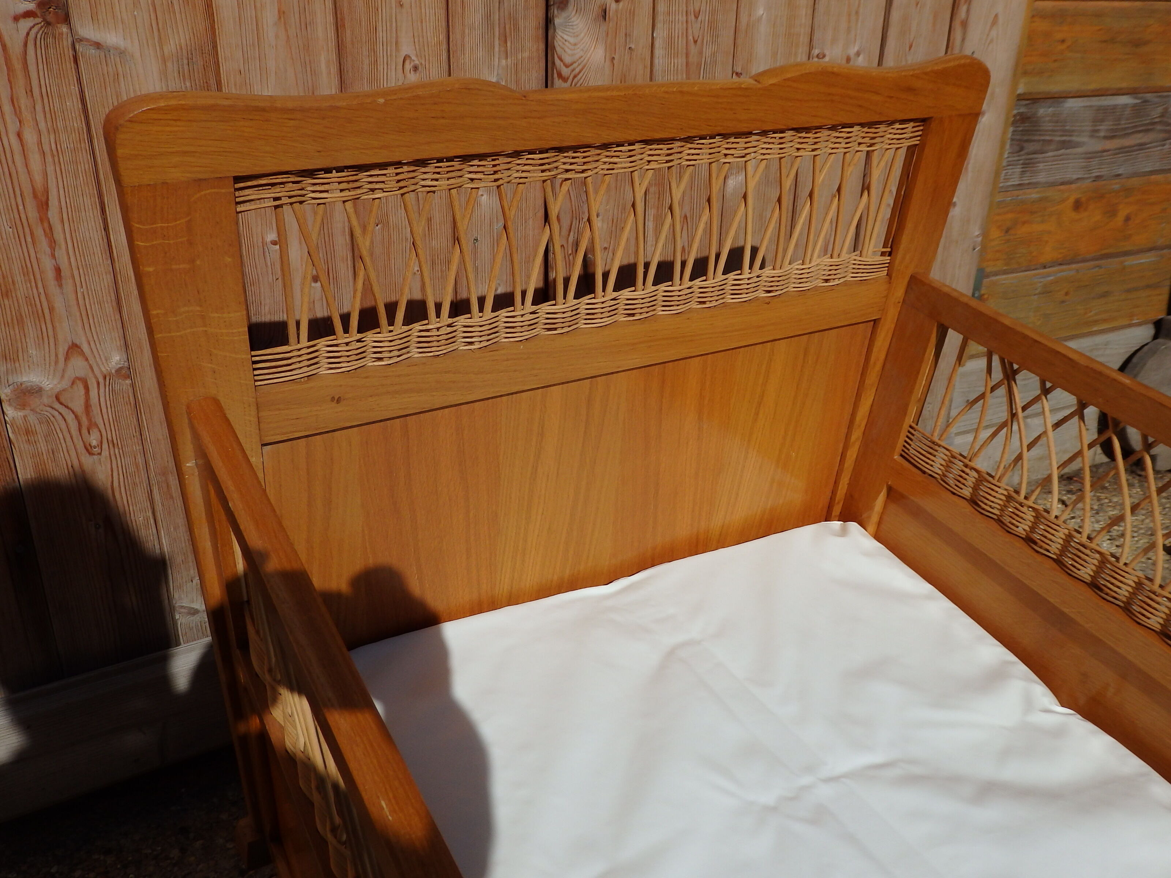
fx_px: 1015
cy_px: 439
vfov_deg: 46.8
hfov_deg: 60.0
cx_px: 586
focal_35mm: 30
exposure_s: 1/640
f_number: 9.4
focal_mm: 5.5
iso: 125
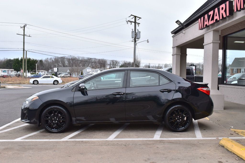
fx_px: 245
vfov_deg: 36.8
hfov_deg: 53.1
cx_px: 122
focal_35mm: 36
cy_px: 82
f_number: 10
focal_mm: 24
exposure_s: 1/250
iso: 400
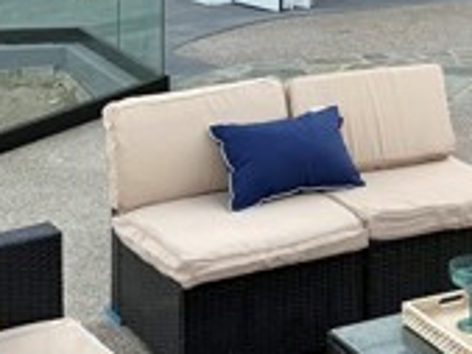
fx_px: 1242
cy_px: -173
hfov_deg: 21.0
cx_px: 433
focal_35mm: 91
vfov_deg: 15.1
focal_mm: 6.76
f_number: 1.78
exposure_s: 1/1855
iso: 100
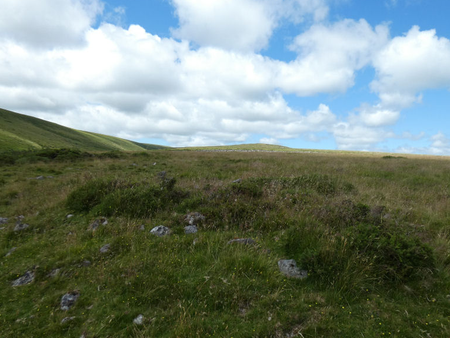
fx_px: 351
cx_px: 239
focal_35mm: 27
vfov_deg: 51.3
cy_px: 185
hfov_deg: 65.3
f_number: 3.2
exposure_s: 1/1000
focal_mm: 4.1
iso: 80
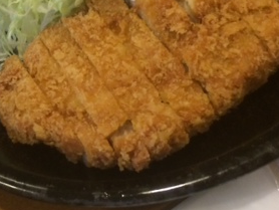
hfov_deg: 27.3
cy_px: 120
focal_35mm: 69
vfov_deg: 21.3
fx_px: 557
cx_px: 34
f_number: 2.2
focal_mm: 4.12
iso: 160
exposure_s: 1/30
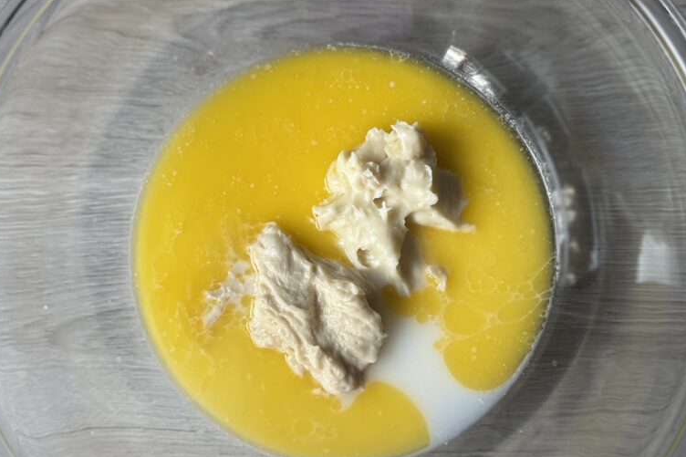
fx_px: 648
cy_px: 256
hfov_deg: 55.8
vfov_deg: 38.8
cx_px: 338
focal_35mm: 34
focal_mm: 6.76
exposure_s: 1/90
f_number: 1.78
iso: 200
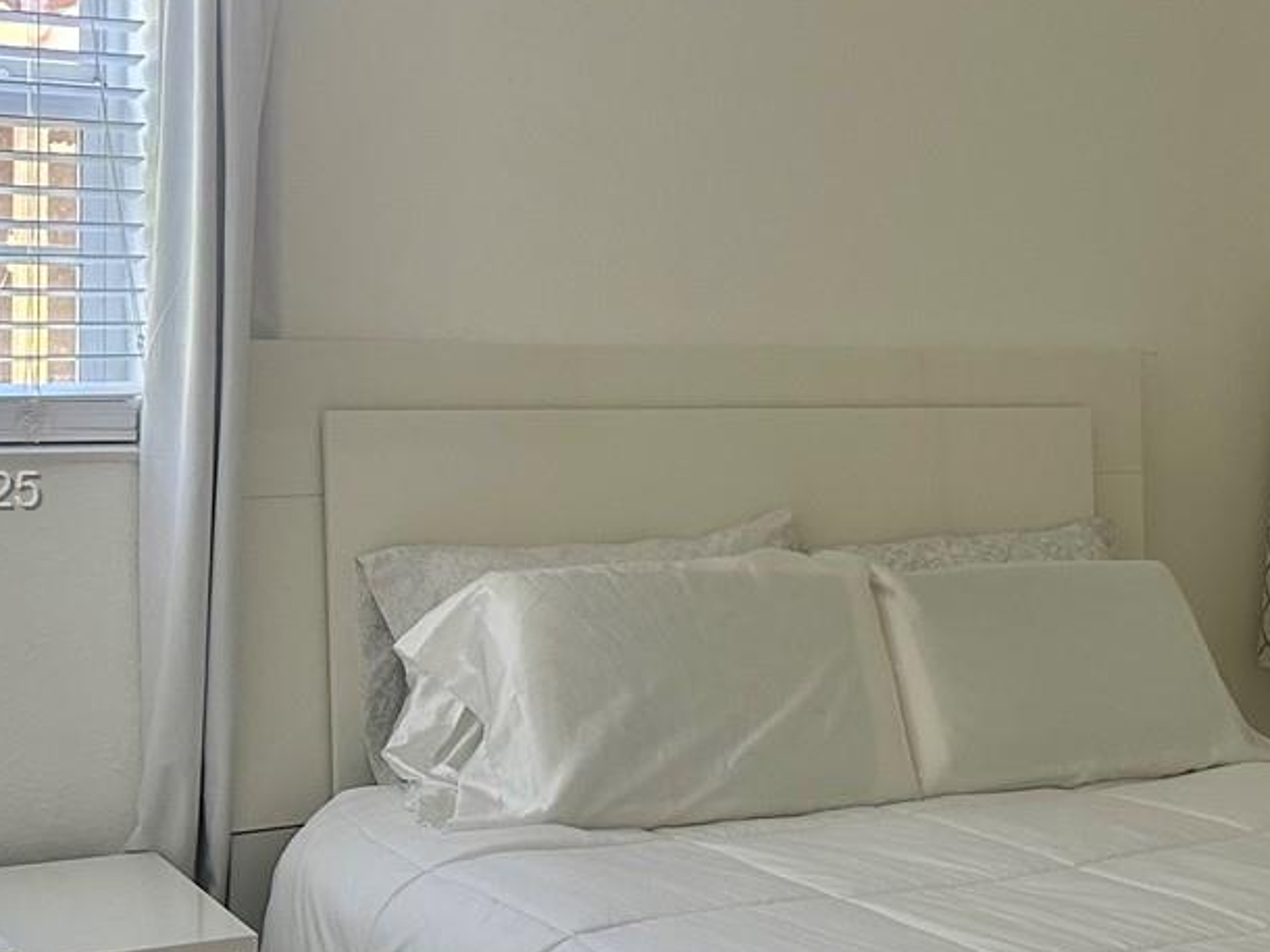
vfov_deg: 23.3
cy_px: 494
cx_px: 1058
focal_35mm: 63
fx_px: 2310
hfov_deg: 29.8
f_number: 1.78
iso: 250
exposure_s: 1/66
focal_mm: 6.86
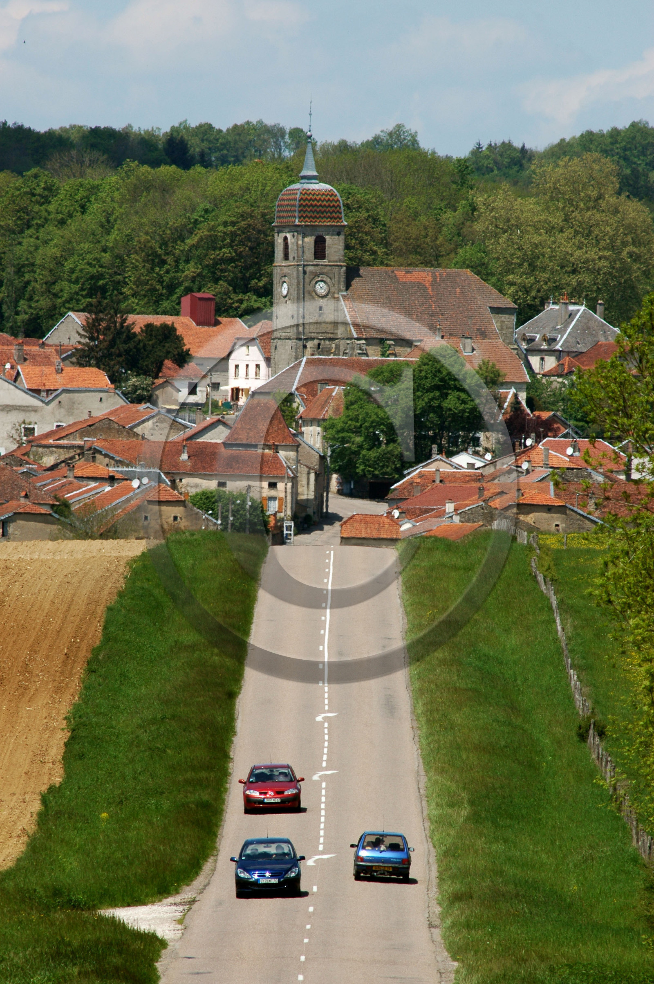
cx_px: 327
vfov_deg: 4.6
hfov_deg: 3.1
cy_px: 492
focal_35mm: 450
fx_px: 12283
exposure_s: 1/400
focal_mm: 300
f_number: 10
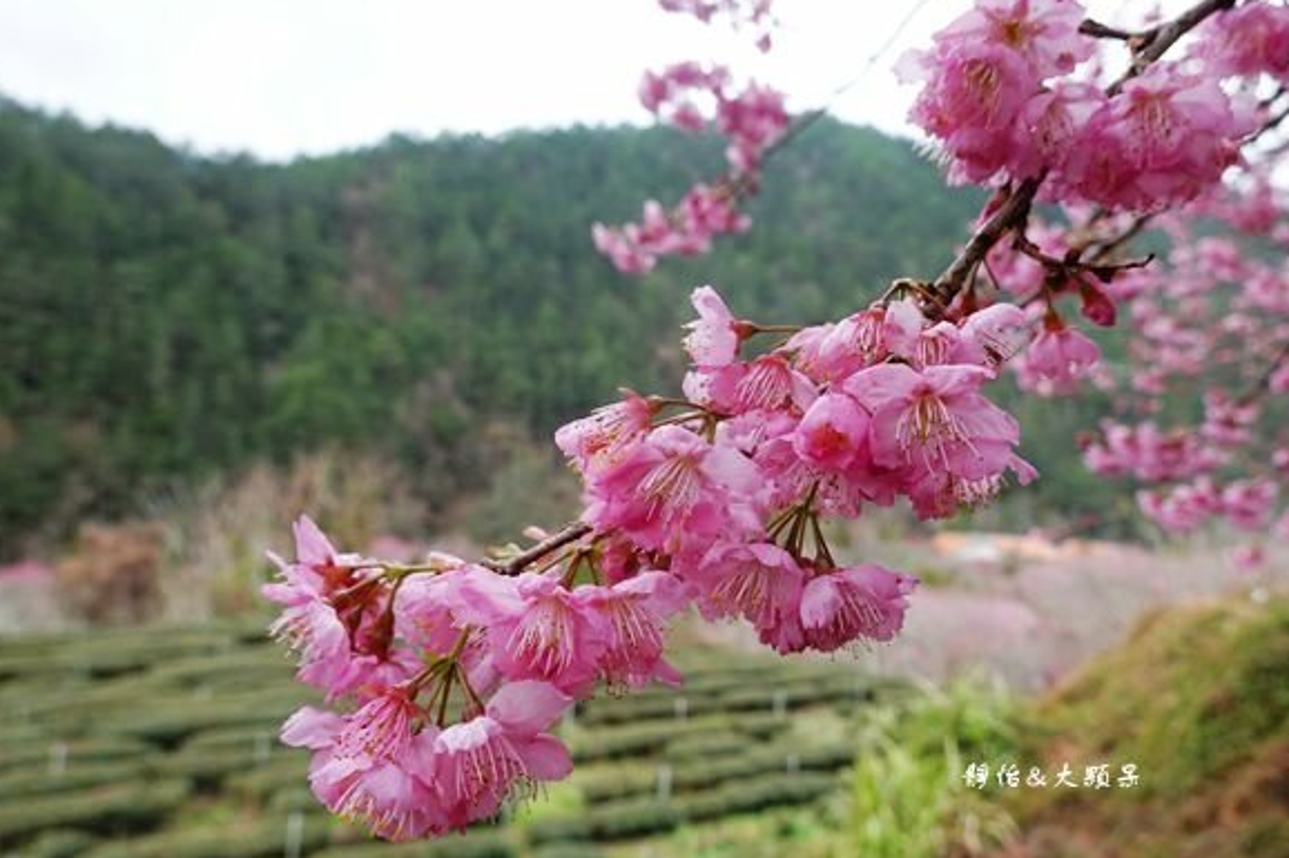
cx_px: 656
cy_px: 469
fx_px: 966
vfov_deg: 47.8
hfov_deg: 67.4
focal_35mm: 27
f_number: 3.5
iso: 125
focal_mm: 9
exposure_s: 1/200
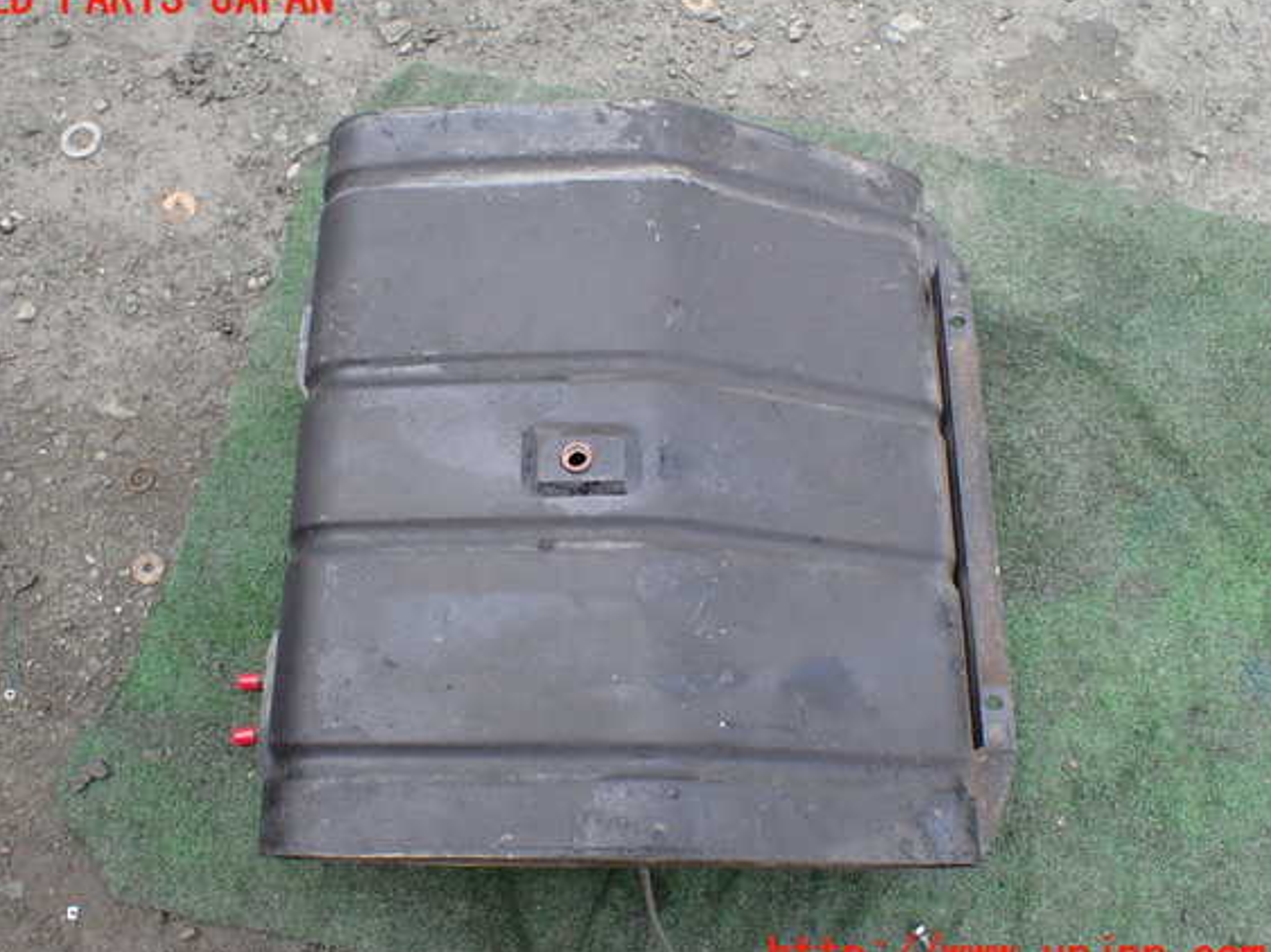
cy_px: 478
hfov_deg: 56.8
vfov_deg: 44.1
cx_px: 601
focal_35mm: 32
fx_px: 1175
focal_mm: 5.4
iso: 100
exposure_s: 1/250
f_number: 3.2
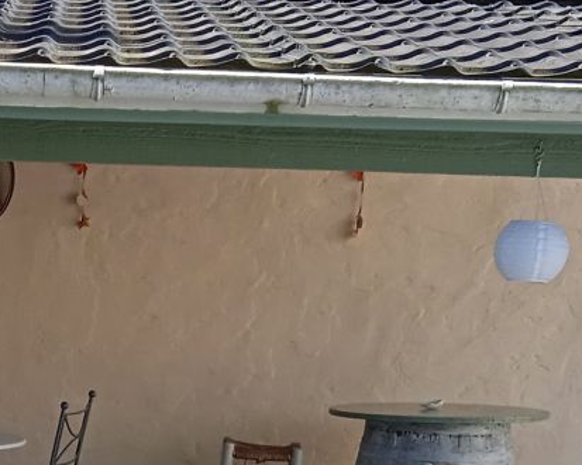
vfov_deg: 14.0
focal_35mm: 106
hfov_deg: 17.6
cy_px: 600
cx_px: -44
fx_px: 1825
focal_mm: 3.43
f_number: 2.2
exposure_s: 1/296
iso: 100
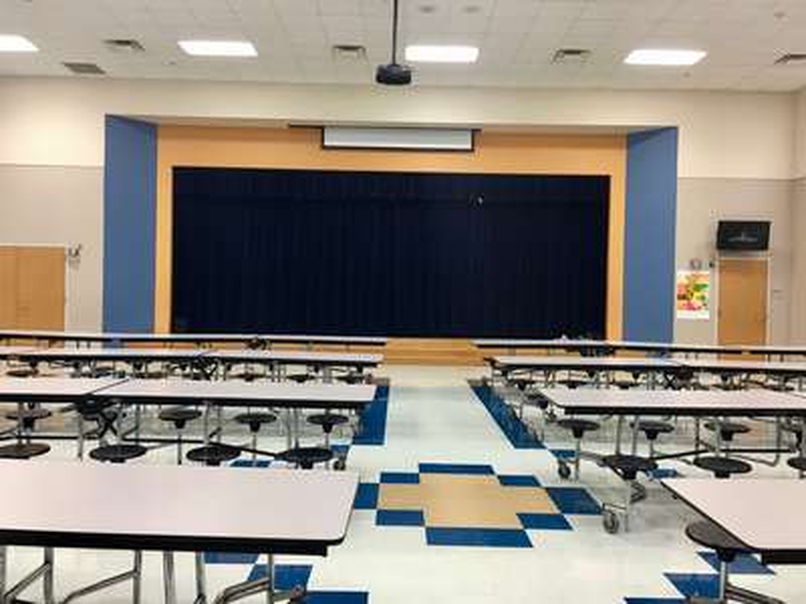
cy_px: 302
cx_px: 403
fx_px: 675
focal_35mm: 29
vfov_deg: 48.2
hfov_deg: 61.7
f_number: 2.2
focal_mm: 4.15
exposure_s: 1/15
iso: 50
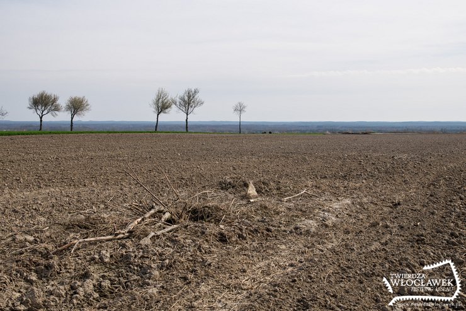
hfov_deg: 43.6
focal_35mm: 45
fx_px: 582
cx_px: 233
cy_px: 156
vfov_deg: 29.9
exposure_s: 1/250
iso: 100
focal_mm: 30
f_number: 8
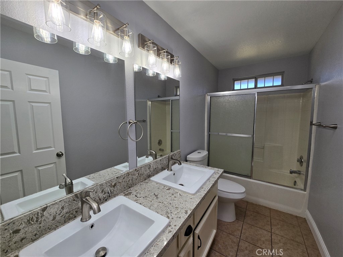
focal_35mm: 13
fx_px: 129
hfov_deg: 106.2
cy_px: 128
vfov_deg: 89.9
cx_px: 172
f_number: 2.2
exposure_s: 1/260
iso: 50
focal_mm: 2.2
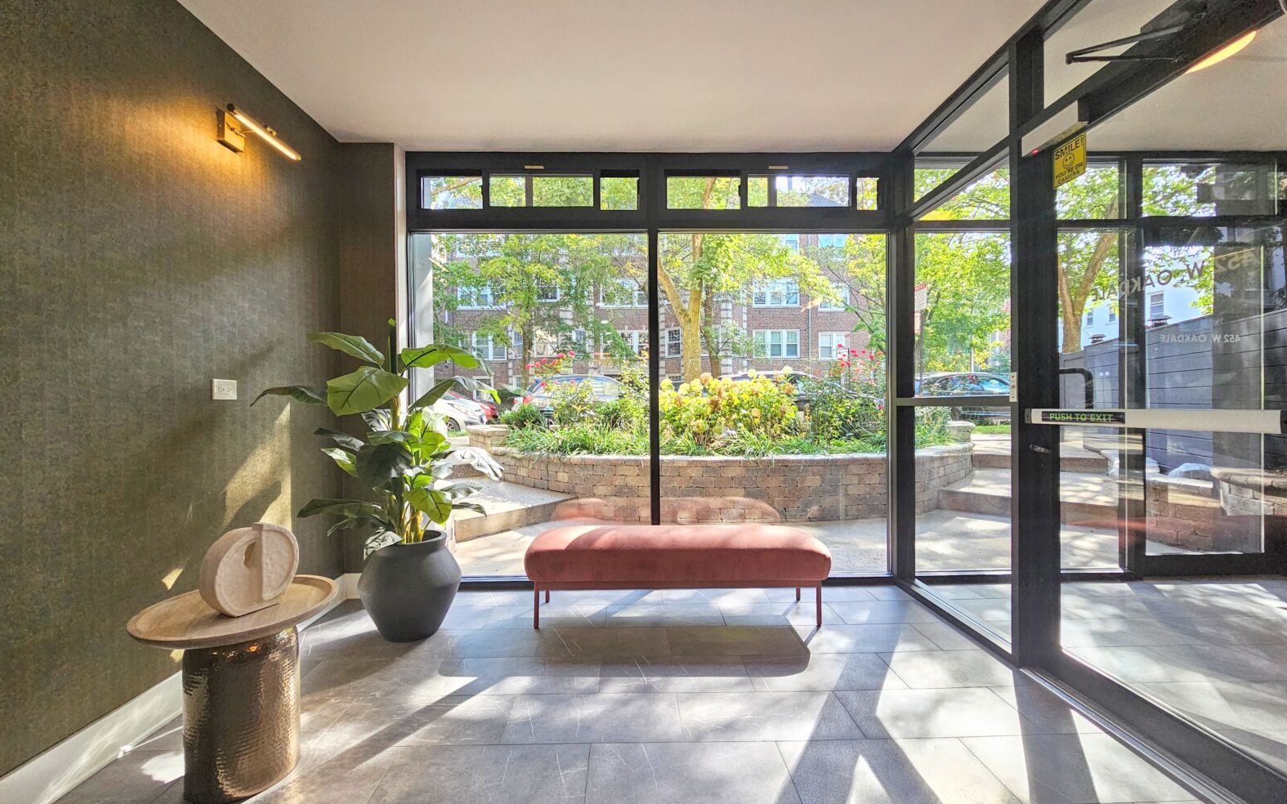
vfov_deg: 78.6
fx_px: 491
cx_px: 634
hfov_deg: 105.3
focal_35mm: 14
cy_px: 408
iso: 200
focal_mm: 2.2
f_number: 2.2
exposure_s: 1/359
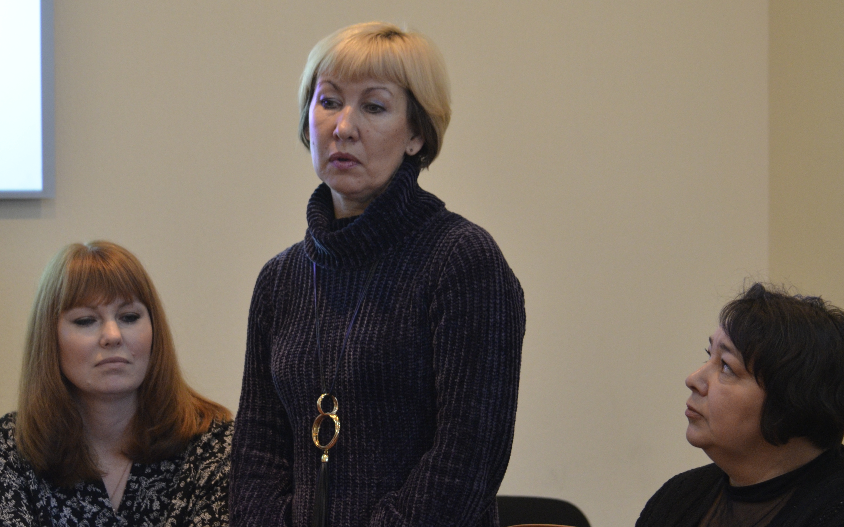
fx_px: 3864
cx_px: 373
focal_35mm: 168
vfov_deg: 7.8
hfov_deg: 12.5
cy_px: 311
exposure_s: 1/30
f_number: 4.5
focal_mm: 78
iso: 900
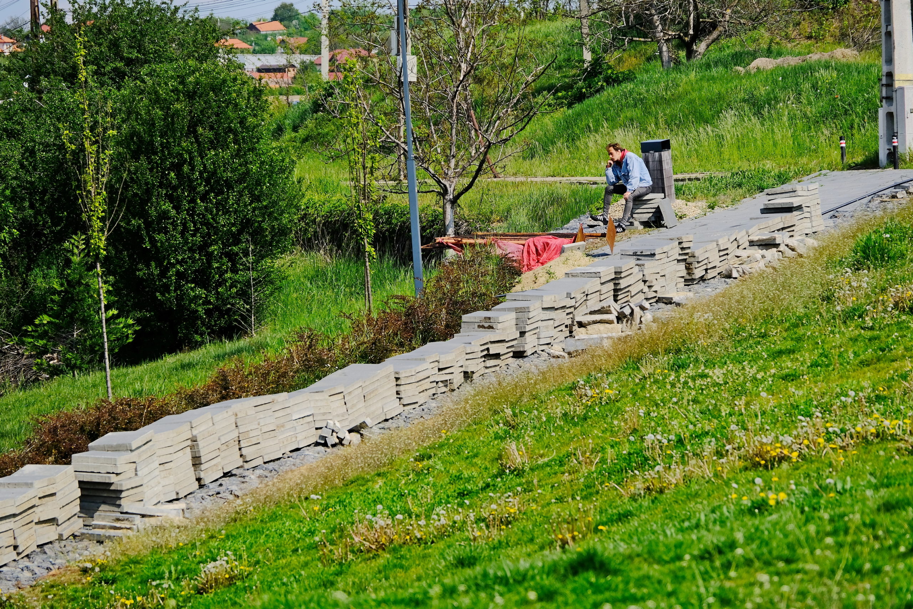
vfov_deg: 6.8
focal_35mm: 203
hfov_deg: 10.1
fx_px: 5148
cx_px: 456
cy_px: 304
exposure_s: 1/1500
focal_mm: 135
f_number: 6.4
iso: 400
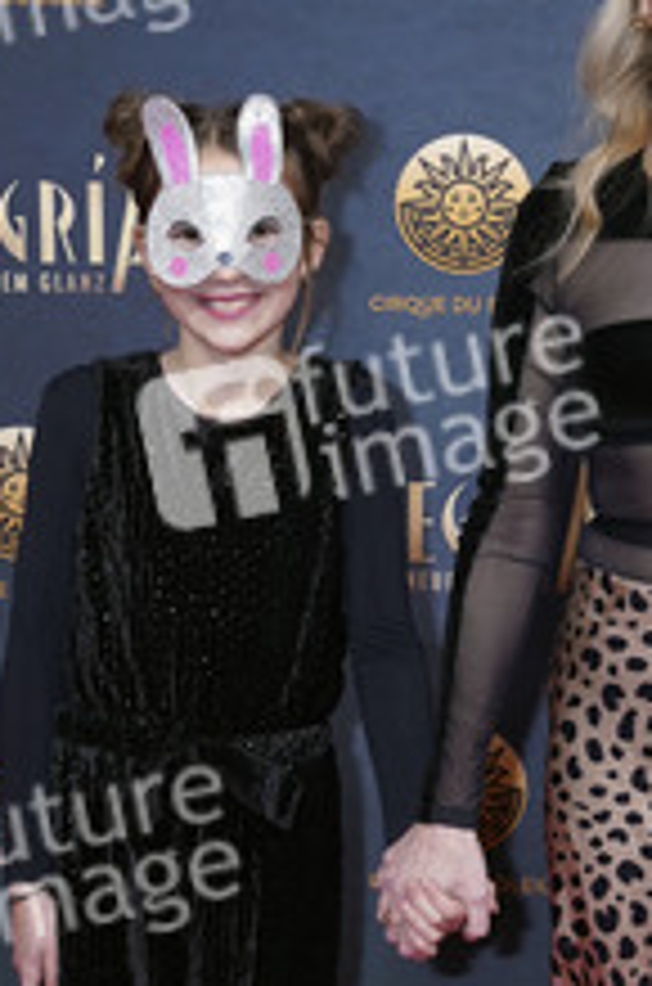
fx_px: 2347
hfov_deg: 15.7
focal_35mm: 86
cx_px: 499
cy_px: 648
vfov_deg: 23.6
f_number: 5.6
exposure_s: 1/200
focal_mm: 47
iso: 2000
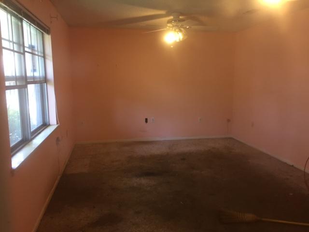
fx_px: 259
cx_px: 154
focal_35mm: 29
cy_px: 116
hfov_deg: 61.7
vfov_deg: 48.2
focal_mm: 4.15
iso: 125
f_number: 2.2
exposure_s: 1/30
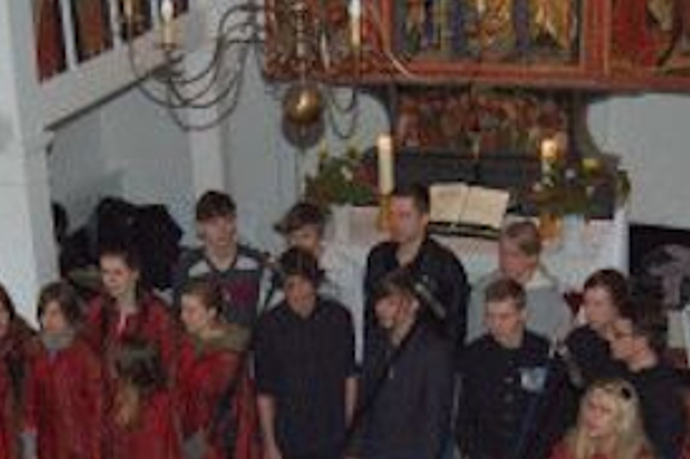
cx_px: 237
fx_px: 1474
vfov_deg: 17.6
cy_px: 340
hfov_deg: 26.2
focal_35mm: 77
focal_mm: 26
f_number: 4.2
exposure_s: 1/60
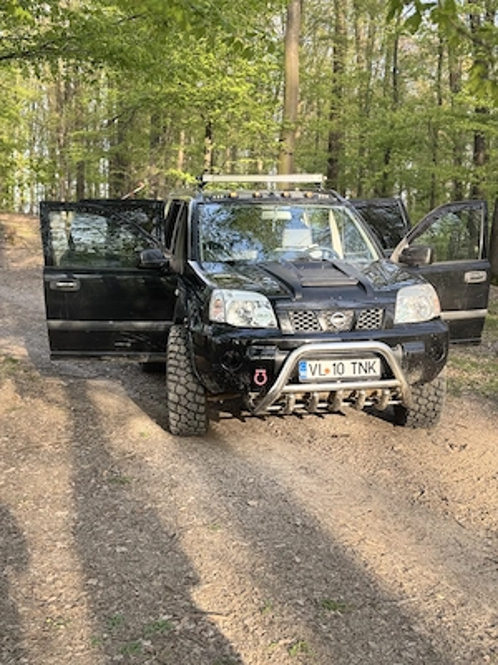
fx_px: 921
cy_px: 332
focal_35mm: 48
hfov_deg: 30.3
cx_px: 249
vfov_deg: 39.7
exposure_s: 1/221
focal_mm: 6.76
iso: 64
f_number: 1.78
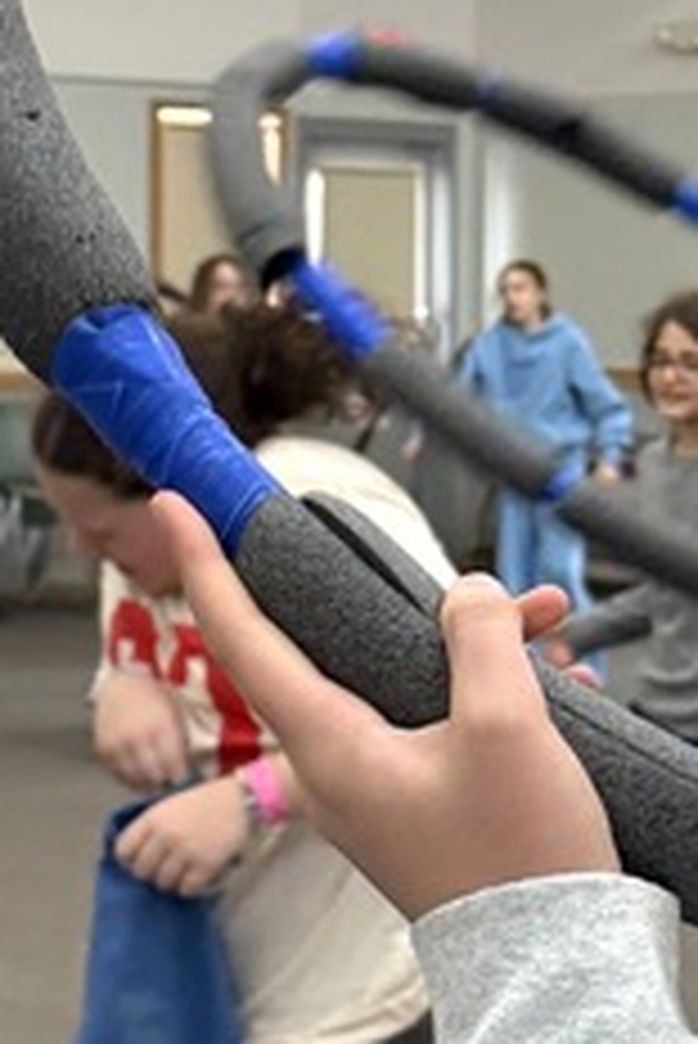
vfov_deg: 18.6
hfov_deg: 12.4
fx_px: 3194
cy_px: 518
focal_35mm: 110
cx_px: 545
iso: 250
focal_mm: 6.76
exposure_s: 1/60
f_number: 1.78
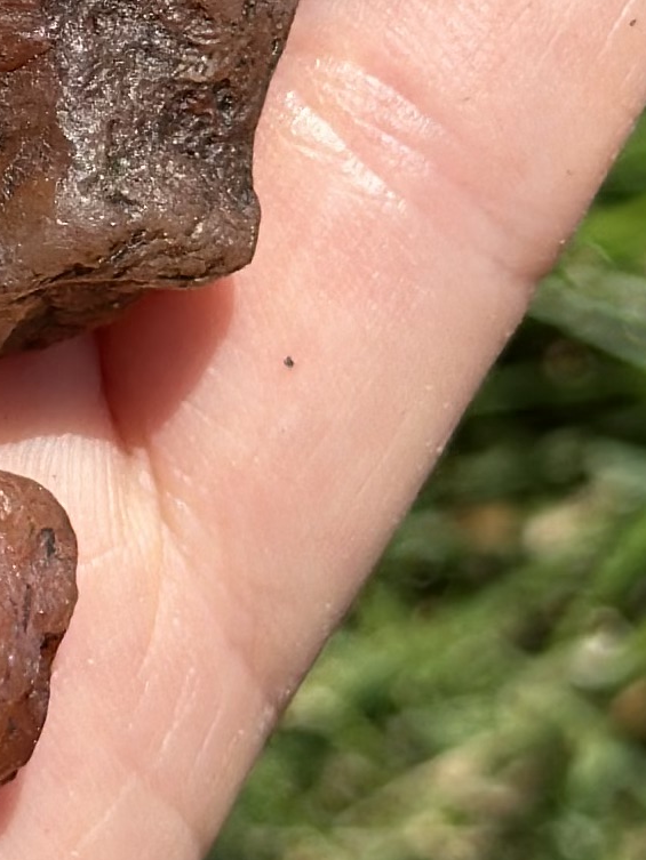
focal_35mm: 257
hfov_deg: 5.7
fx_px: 6393
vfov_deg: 7.7
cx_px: -500
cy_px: -93
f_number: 1.78
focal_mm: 6.86
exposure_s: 1/4184
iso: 100
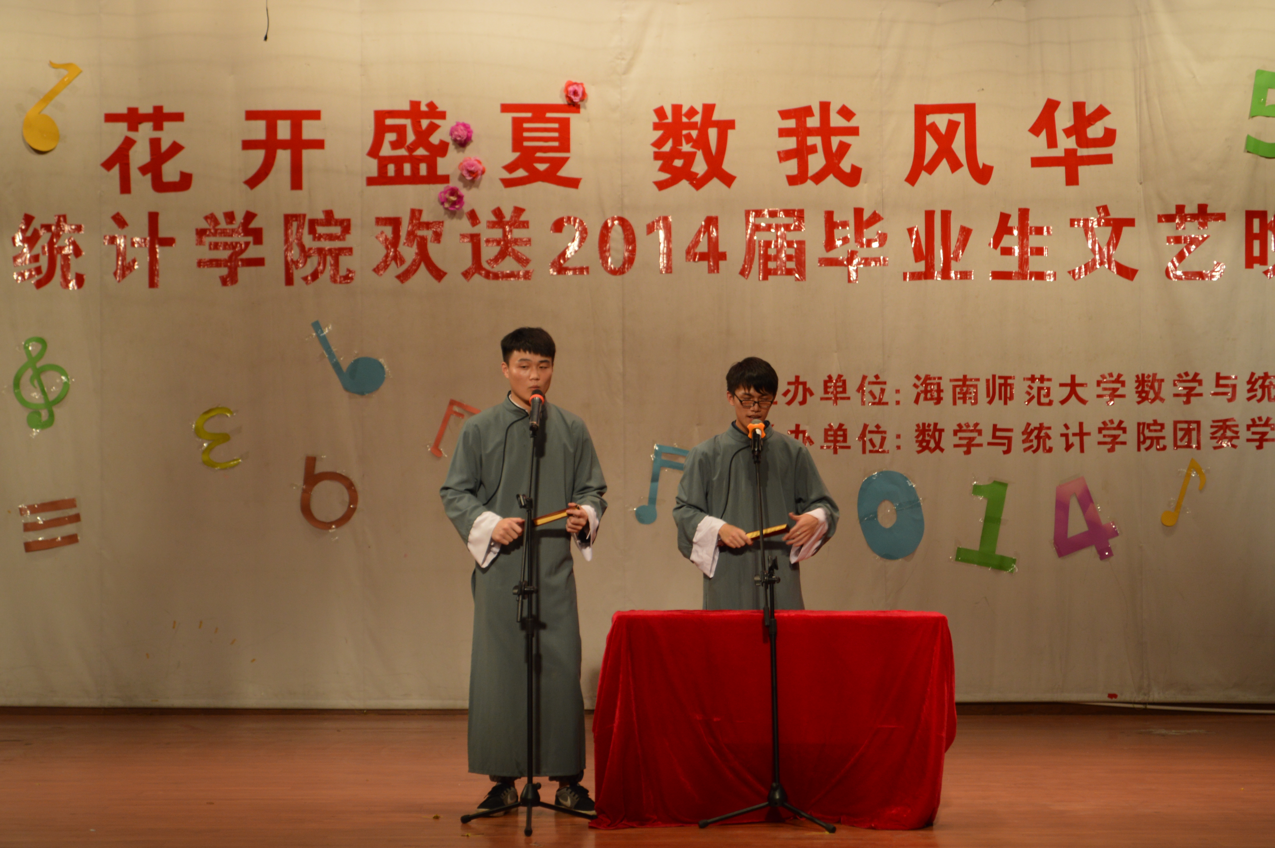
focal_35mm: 82
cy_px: 424
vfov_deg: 16.5
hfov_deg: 24.6
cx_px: 638
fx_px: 2919
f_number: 5.6
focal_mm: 55
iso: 400
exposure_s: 1/60
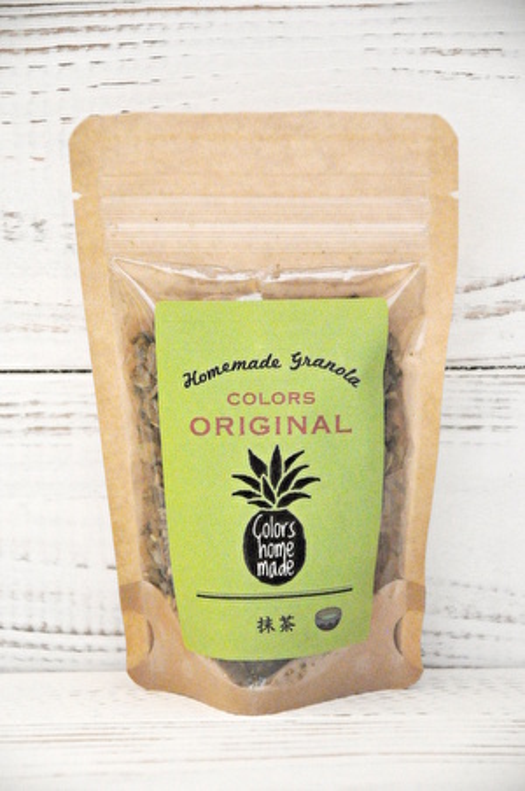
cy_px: 396
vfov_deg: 13.1
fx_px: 3456
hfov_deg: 8.7
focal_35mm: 158
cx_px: 262
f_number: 5.6
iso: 1600
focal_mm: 105
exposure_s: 1/60
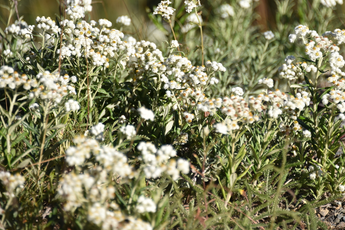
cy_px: 89
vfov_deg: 3.7
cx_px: 204
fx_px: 3536
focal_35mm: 369
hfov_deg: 5.6
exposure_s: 1/640
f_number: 5.6
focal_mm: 300
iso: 140
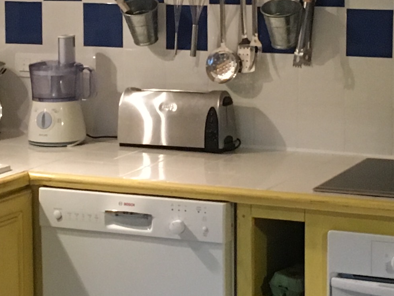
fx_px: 1343
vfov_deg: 12.5
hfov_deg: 16.7
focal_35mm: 118
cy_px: 91
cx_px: 162
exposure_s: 1/25
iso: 200
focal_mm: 4.15
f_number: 2.2
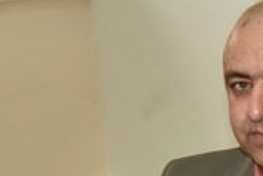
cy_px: 163
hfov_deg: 14.0
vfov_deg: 9.5
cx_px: 285
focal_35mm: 144
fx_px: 1052
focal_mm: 24
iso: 2500
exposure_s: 1/250
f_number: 7.1
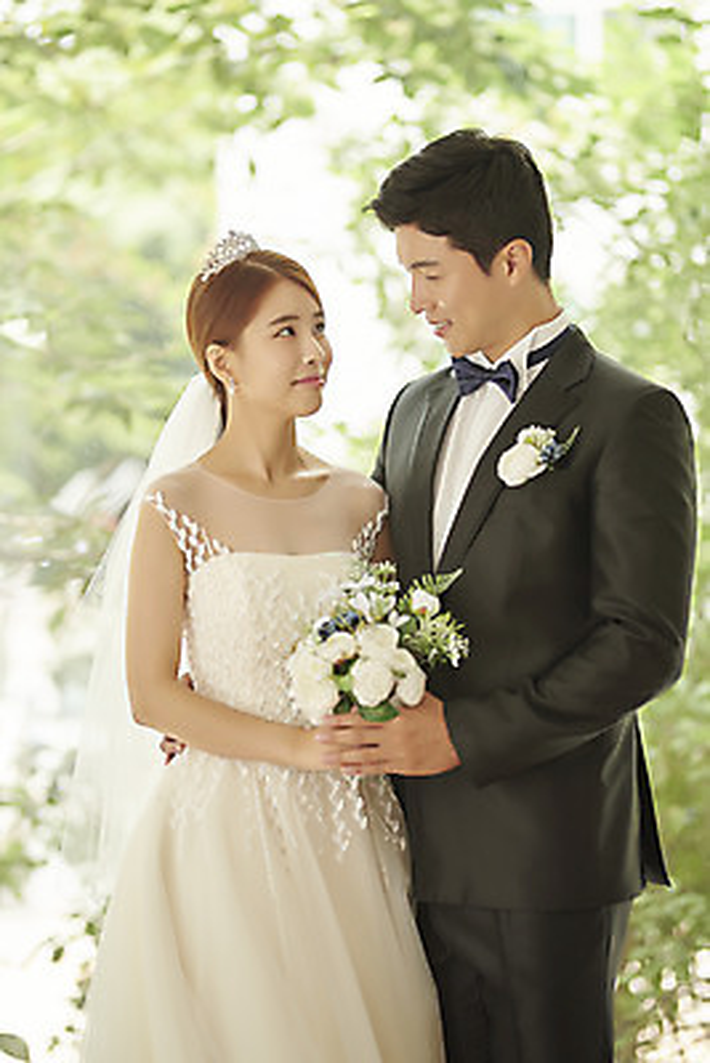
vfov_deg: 23.9
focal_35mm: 85
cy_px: 532
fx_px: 2512
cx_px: 355
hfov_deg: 16.1
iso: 200
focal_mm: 85
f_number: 1.6
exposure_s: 1/500
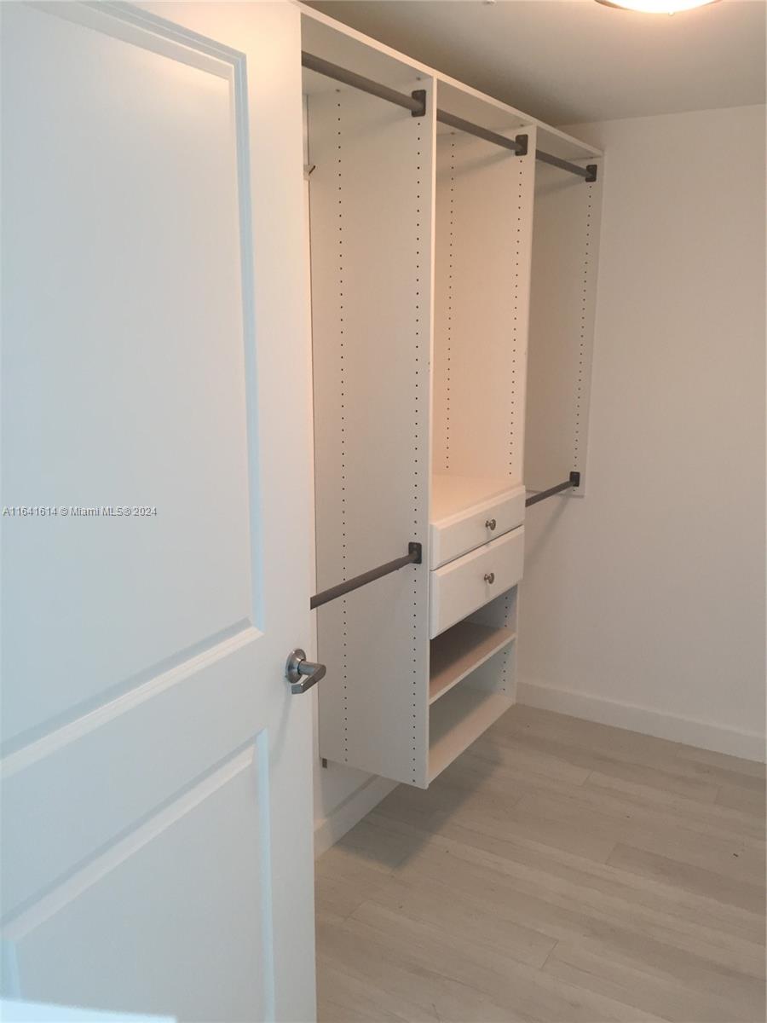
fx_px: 857
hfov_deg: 48.2
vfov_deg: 61.7
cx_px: 384
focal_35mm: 29
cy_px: 512
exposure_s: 1/30
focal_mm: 4.15
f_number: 2.2
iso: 80
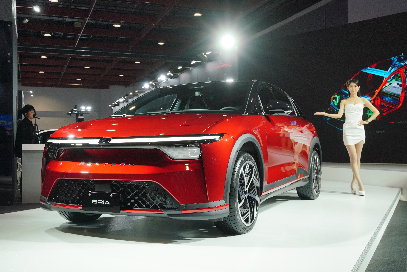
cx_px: 204
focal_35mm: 40
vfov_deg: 33.4
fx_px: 452
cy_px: 136
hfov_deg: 48.5
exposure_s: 1/800
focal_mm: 27
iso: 1600
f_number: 5.6
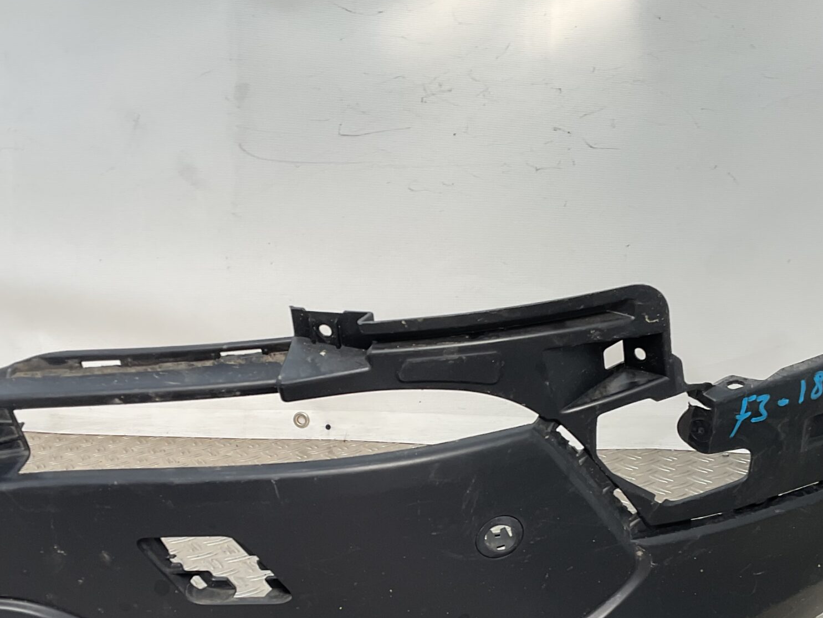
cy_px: 472
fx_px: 1189
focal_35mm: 50
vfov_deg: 28.6
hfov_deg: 38.2
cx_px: 381
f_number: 1.8
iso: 16
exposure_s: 1/134
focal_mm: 3
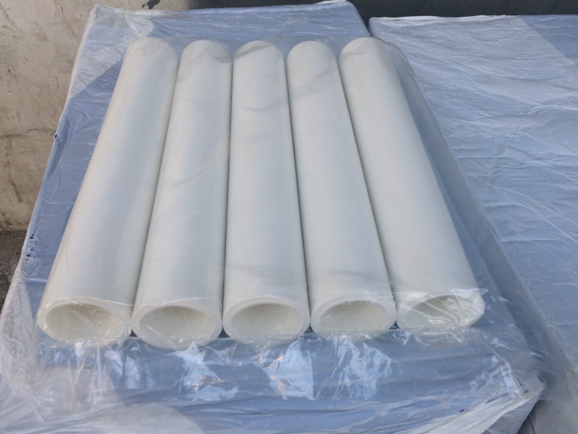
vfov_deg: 46.8
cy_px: 219
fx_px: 501
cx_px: 296
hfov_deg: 60.0
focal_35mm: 30
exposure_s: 1/129
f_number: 2.2
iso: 32
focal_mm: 4.15
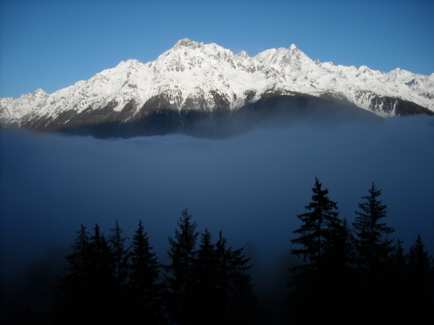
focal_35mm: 35
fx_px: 439
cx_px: 217
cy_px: 162
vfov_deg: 40.7
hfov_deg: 52.6
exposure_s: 1/419
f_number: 5.6
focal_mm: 5.7
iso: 64
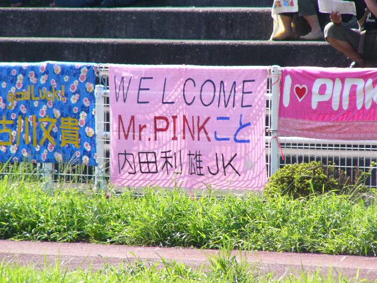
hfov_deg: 4.6
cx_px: 188
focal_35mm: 432
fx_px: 4705
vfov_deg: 3.4
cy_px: 142
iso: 50
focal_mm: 72
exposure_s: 1/160
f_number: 4
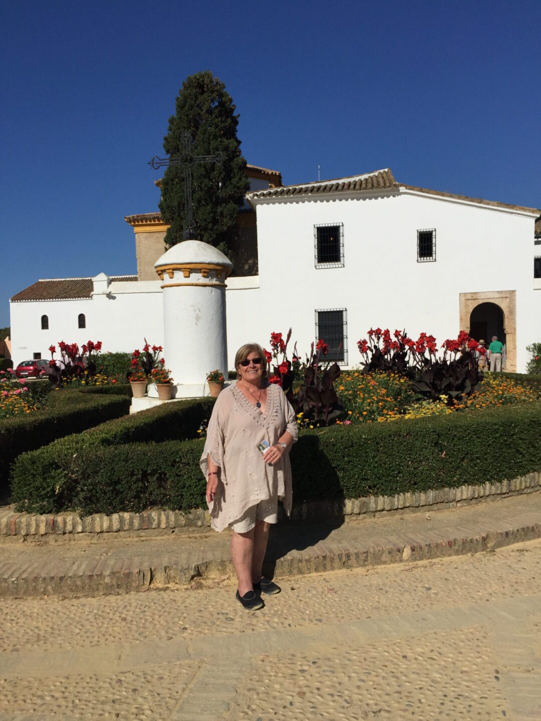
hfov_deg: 48.2
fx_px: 604
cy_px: 360
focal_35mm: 29
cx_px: 270
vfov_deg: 61.7
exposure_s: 1/7937
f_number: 2.2
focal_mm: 4.15
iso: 32
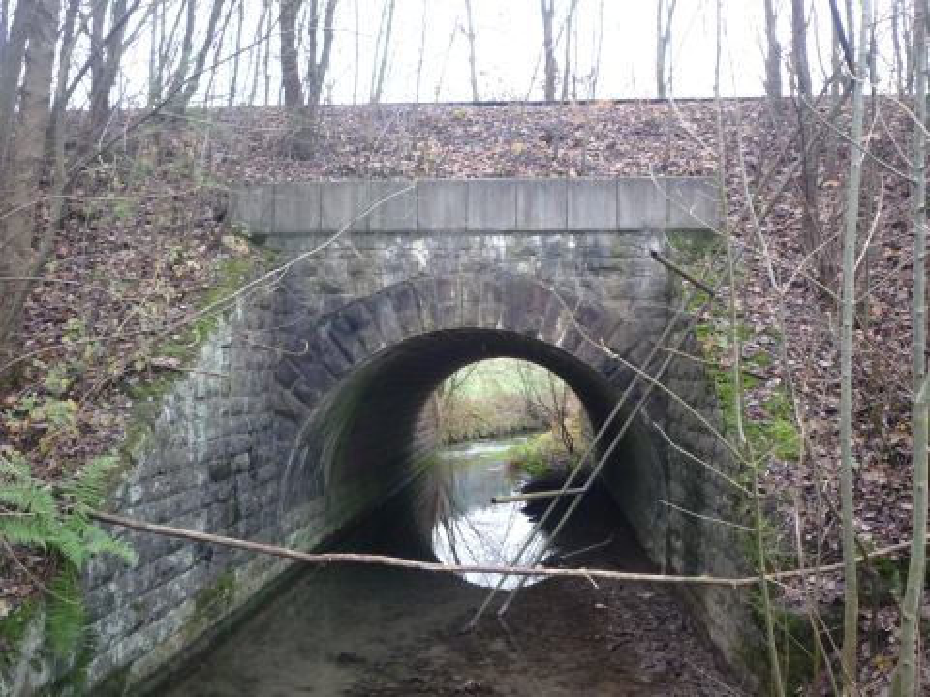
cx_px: 465
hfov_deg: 56.8
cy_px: 348
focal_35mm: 32
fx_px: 860
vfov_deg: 44.2
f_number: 3.3
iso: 200
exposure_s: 1/30
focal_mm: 5.2
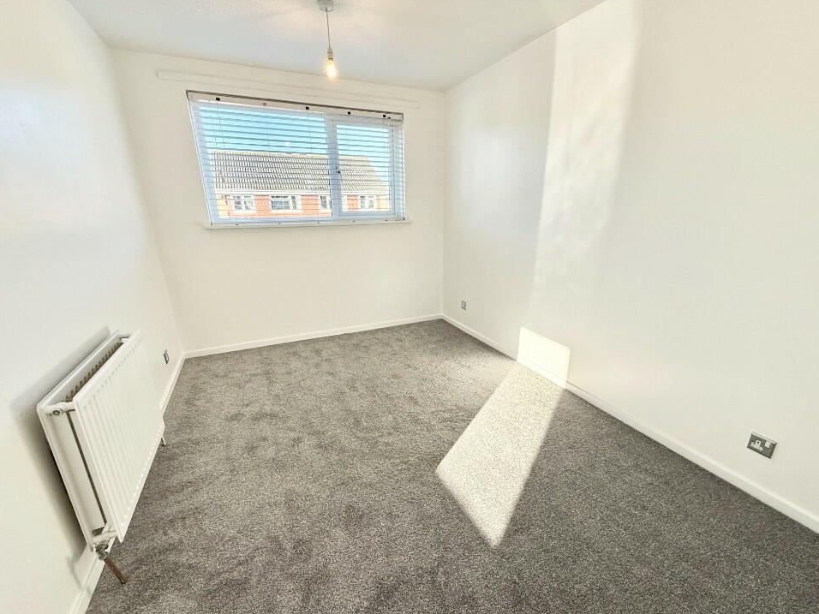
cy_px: 323
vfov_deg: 81.7
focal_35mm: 15
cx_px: 422
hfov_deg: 98.1
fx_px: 355
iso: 64
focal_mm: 2.22
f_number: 2.2
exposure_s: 1/279
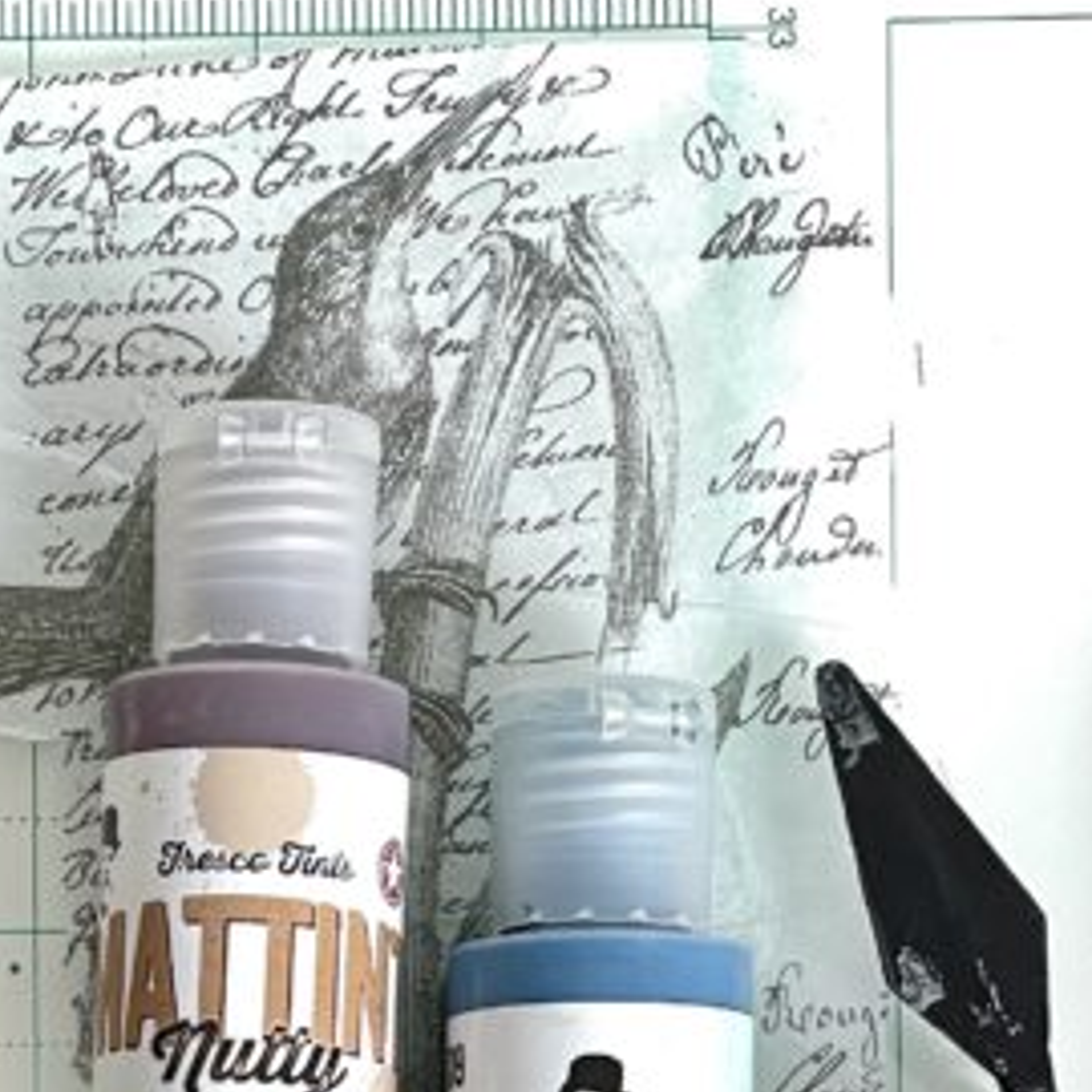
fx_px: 6210
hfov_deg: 9.9
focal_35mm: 174
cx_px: -150
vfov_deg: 9.9
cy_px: 1424
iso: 125
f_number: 2
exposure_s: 1/99
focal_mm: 6
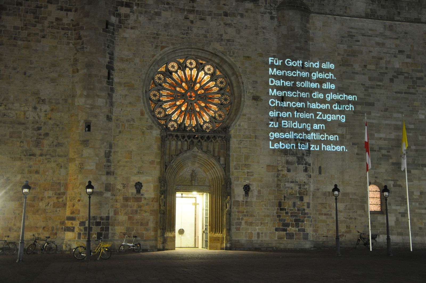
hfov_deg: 43.7
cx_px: 213
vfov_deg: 29.8
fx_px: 532
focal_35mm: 45
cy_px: 142
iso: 1600
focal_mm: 30
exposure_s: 1/2
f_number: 4.2
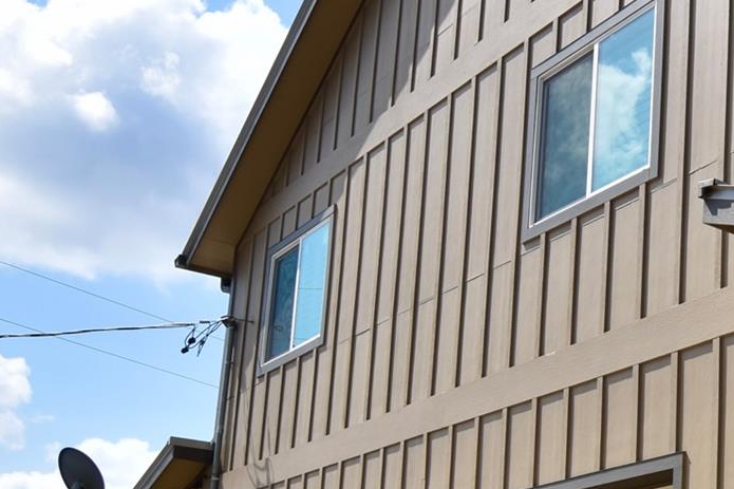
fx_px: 1171
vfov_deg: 22.8
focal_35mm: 57
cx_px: 846
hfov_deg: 30.4
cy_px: 475
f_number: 10
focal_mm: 13
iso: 100
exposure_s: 1/200
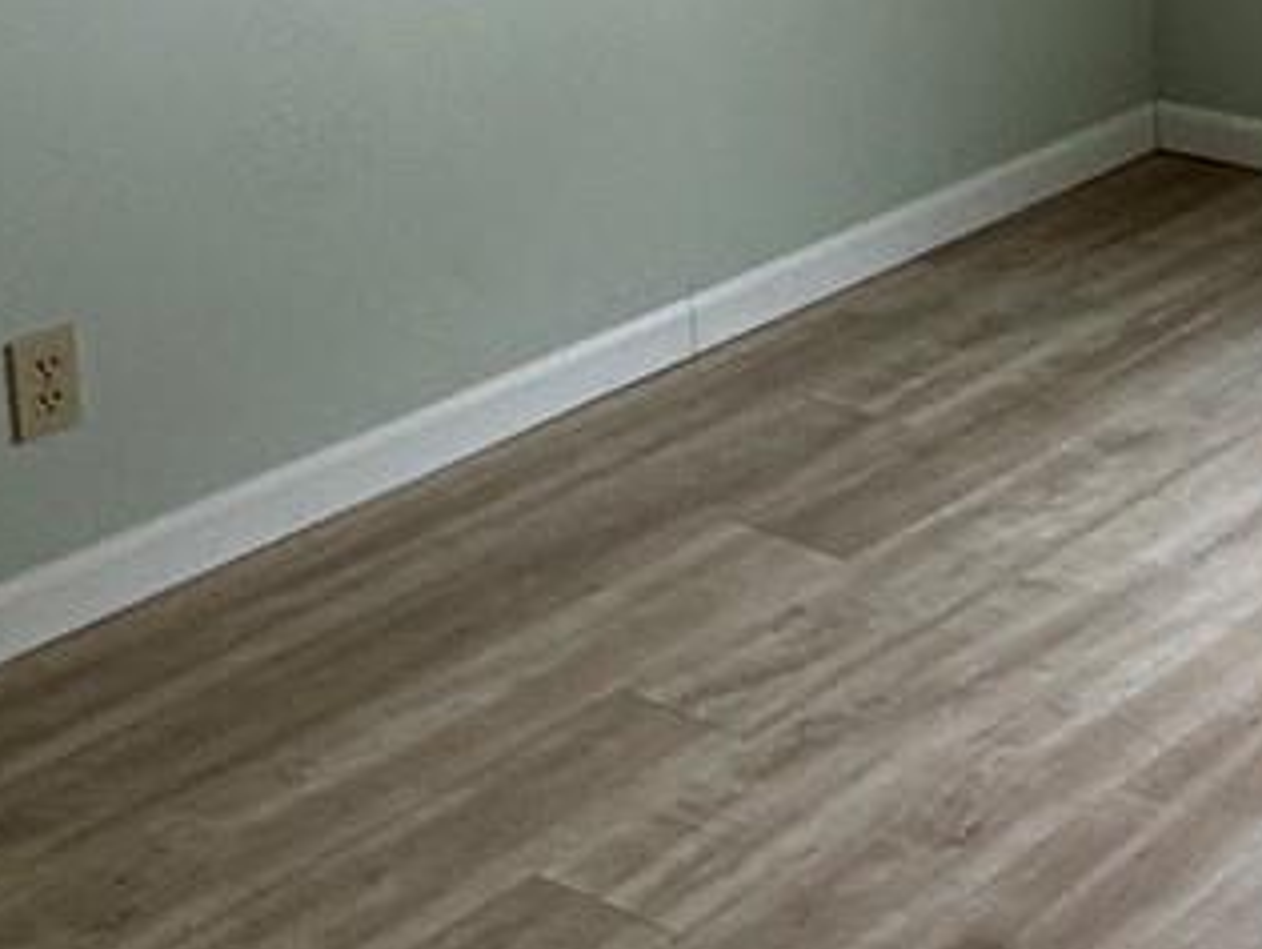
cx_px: 1767
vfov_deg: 19.4
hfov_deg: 23.3
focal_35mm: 71
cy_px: -236
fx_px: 2591
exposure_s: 1/120
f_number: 2.2
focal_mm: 2.22
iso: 80
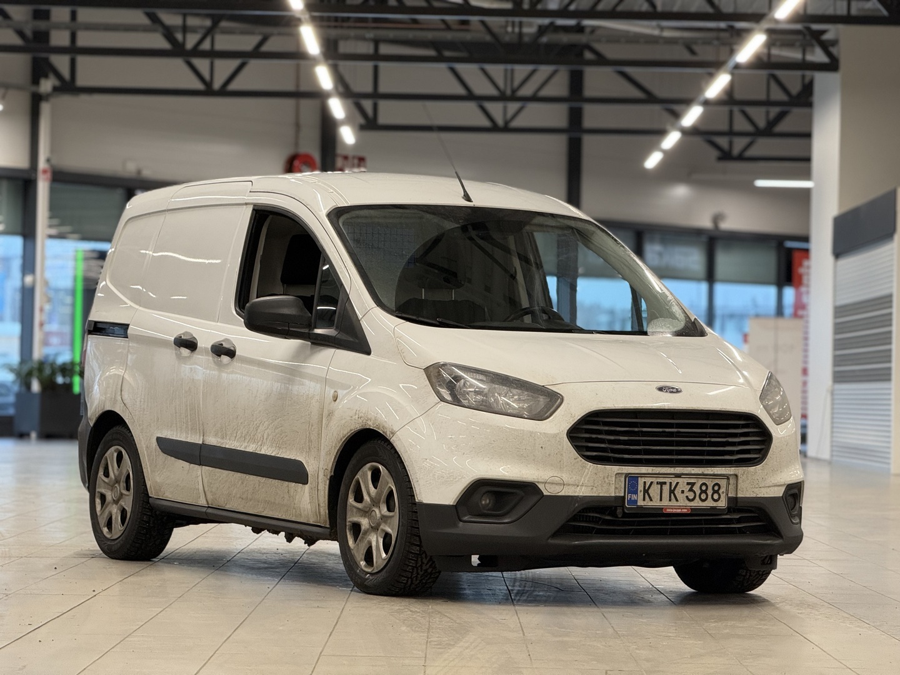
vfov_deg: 12.3
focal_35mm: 120
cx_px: 450
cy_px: 338
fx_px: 3120
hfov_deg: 16.4
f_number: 2.8
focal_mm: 15.66
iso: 160
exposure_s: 1/99
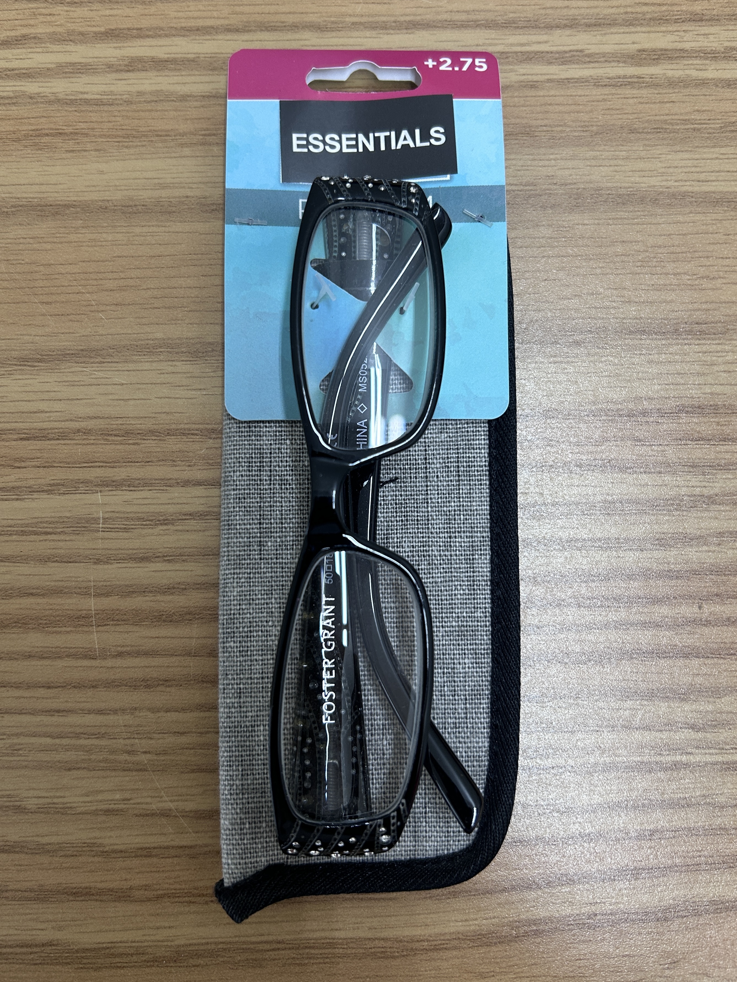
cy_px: 491
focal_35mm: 26
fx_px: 738
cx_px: 368
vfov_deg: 67.3
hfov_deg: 53.1
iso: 125
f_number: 1.5
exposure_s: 1/120
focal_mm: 5.7
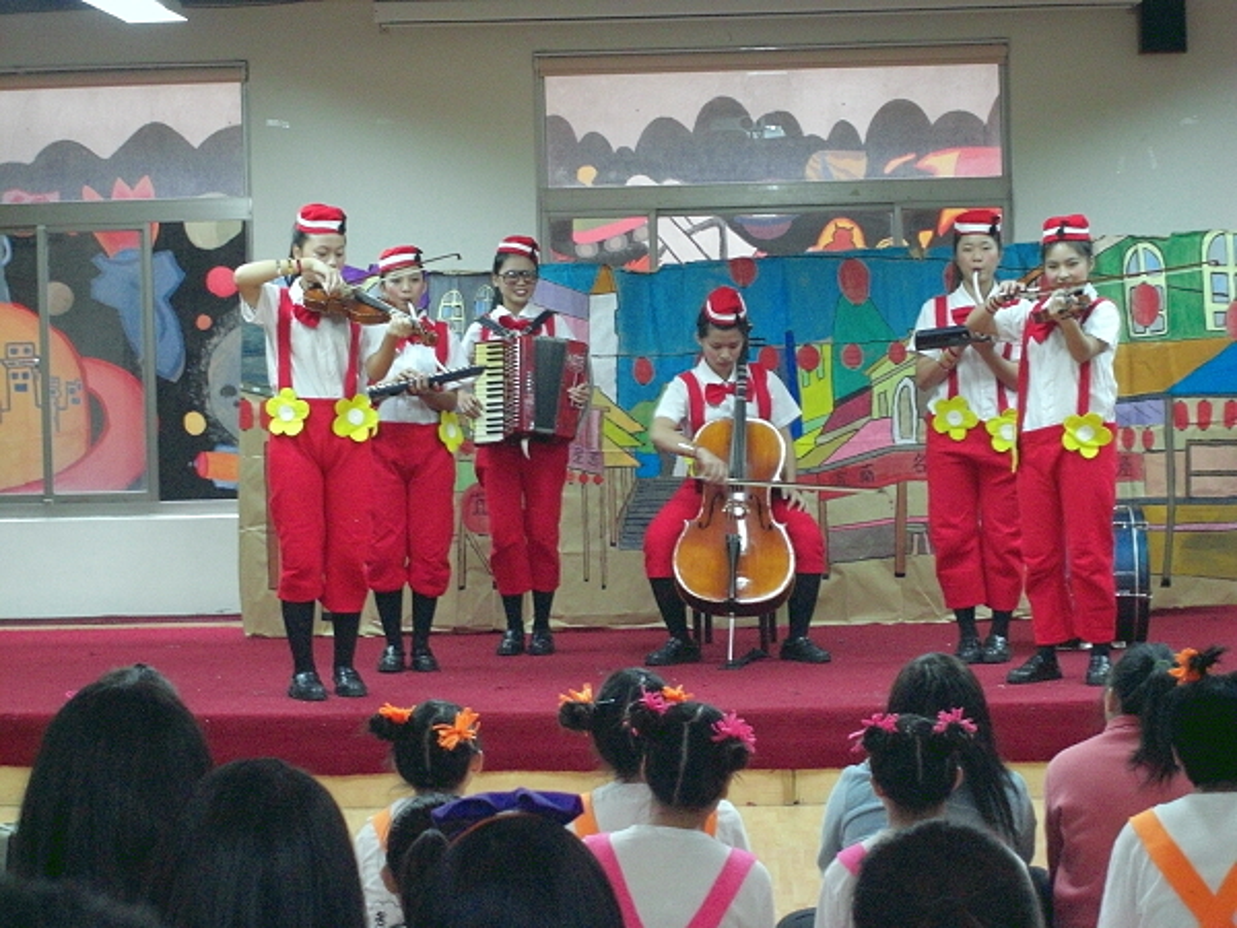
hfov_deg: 20.7
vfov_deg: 15.6
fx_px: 3395
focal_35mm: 95
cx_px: 618
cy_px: 464
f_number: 4.8
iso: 800
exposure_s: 1/25
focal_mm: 19.7
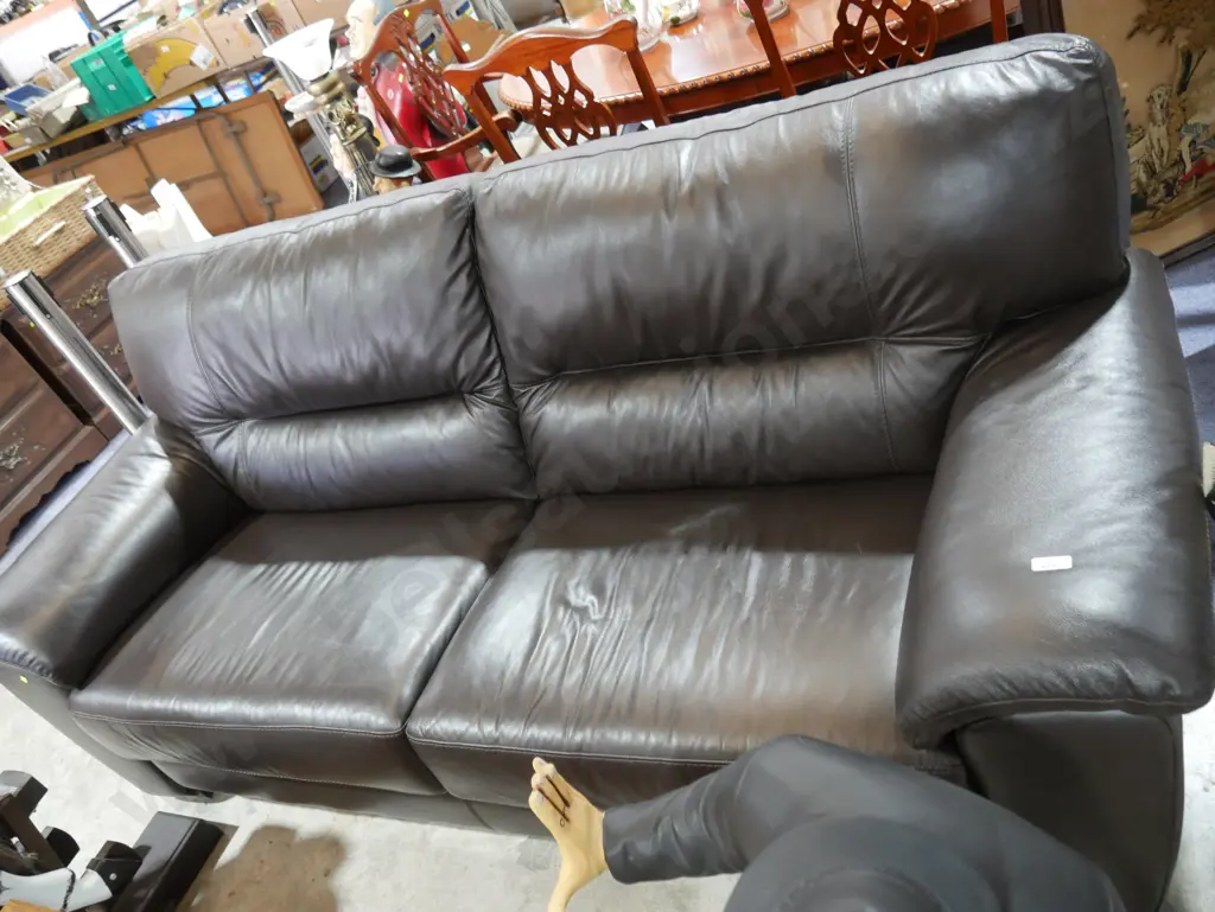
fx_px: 983
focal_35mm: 28
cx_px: 608
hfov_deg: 63.4
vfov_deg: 49.8
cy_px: 456
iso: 1600
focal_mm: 14
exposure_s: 1/60
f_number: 4
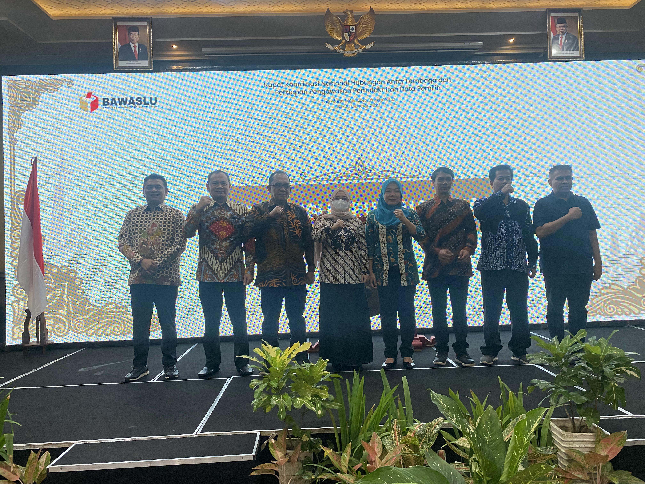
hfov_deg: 67.3
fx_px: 484
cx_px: 322
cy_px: 242
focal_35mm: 26
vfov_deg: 53.1
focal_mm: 4.25
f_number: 1.8
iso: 500
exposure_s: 1/60
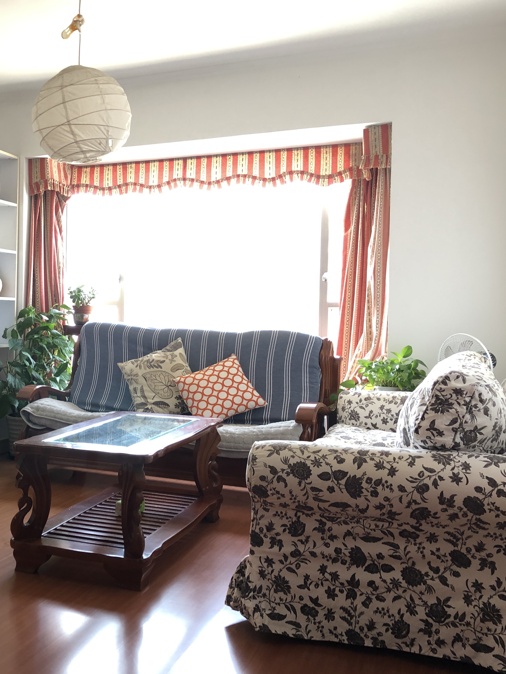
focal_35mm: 38
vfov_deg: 49.0
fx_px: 741
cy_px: 333
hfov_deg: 36.5
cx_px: 106
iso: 40
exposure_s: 1/20
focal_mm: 4
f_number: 1.8
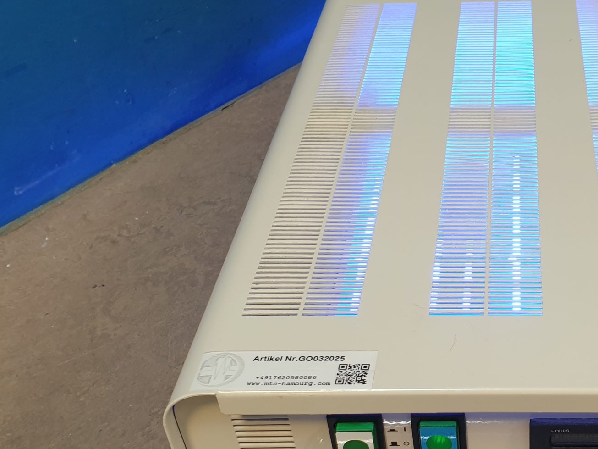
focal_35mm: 51
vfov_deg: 28.3
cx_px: 499
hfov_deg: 35.9
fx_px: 881
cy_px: 312
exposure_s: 1/50
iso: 125
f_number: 2.4
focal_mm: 4.3
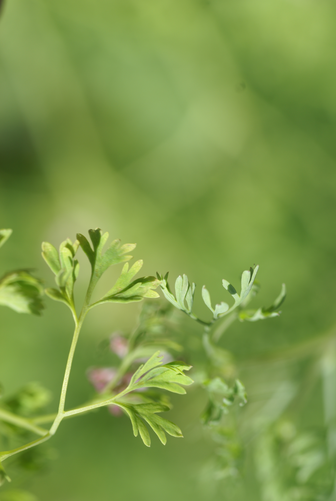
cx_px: 168
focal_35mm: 135
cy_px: 250
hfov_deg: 10.2
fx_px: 1884
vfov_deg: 15.2
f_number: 6.3
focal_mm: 90
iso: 100
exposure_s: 1/200
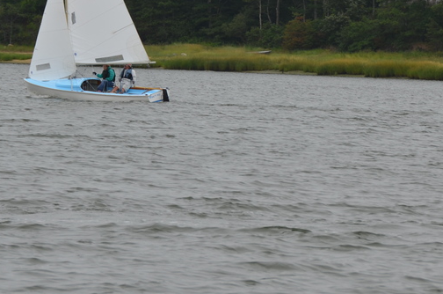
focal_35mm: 341
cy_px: 22
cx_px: 251
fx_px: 4188
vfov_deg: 4.0
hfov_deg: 6.1
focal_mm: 112
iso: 100
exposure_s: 1/250
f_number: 8
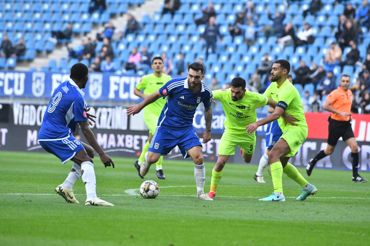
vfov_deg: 4.6
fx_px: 3083
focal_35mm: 300
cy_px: 123
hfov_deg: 6.9
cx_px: 185
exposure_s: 1/2500
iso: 2000
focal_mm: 200
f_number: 3.5
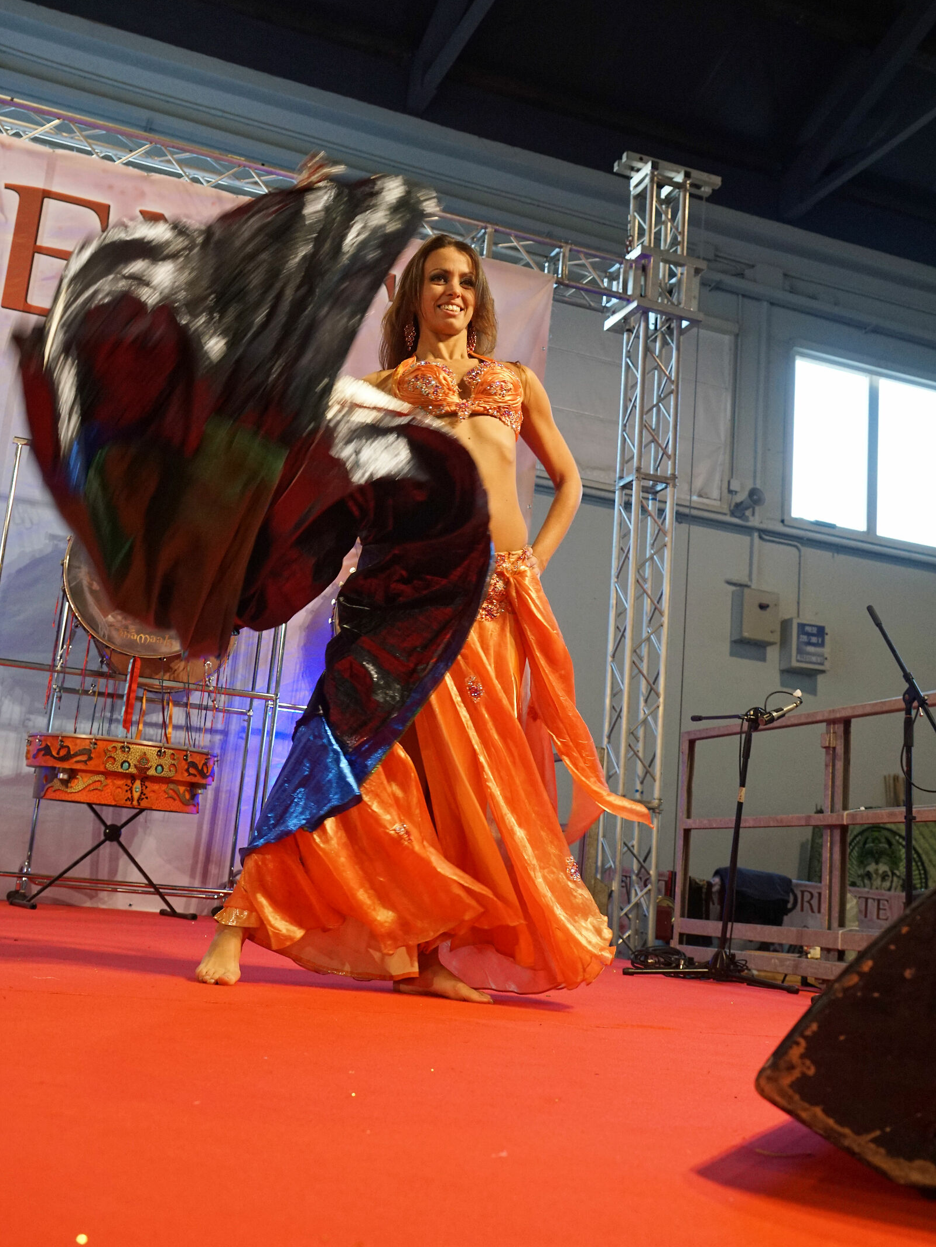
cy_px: 592
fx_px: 1406
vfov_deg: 47.8
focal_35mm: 39
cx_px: 468
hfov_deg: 36.8
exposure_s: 1/160
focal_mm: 24
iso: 1000
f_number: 4
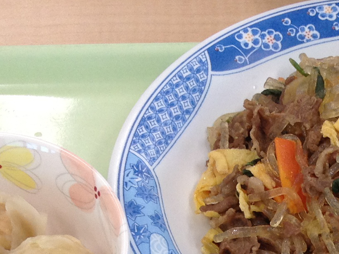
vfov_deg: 10.0
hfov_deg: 13.5
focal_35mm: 140
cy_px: 463
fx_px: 1371
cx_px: 452
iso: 80
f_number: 2.4
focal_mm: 4.28
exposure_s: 1/60
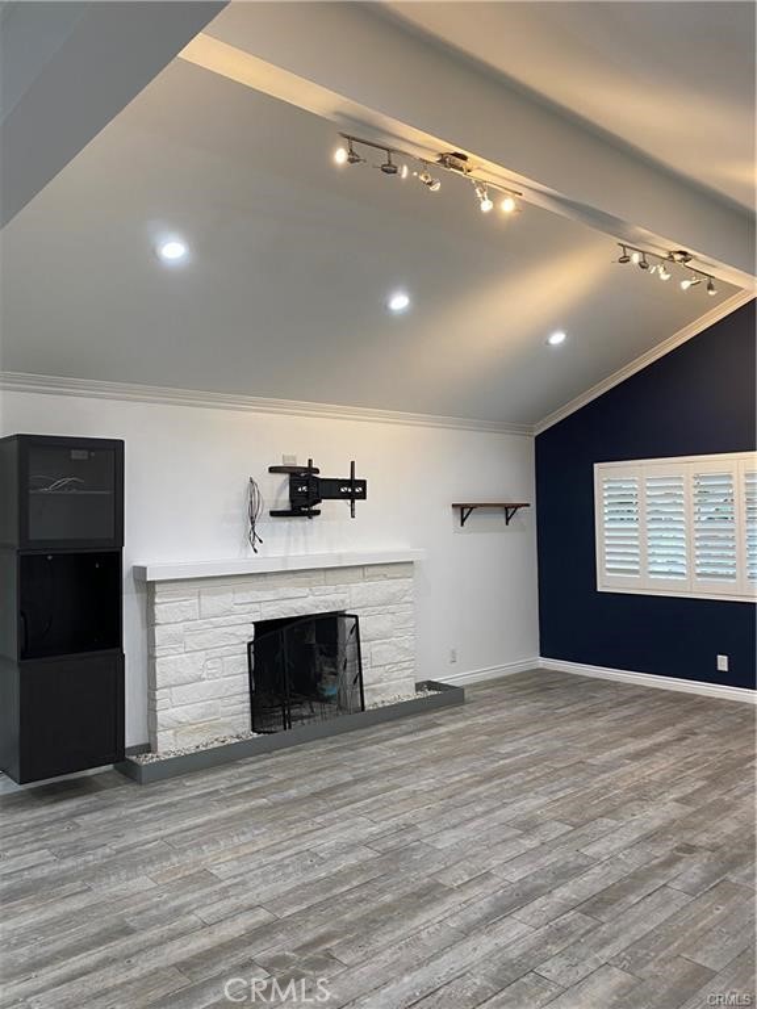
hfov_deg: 53.1
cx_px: 378
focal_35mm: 26
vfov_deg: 67.3
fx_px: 758
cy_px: 504
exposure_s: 1/60
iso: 80
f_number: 1.8
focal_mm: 4.25
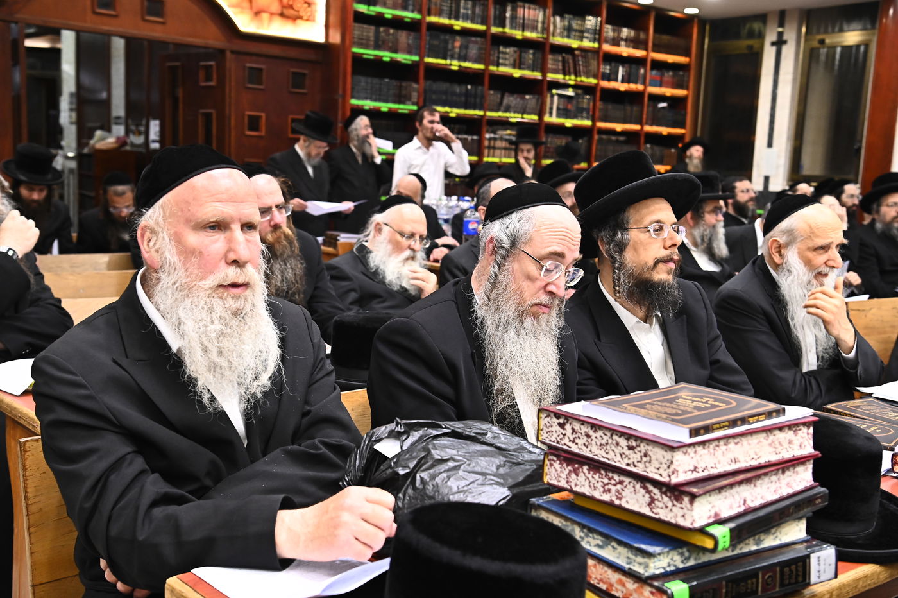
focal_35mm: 42
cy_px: 299
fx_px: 1047
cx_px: 449
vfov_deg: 31.9
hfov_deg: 46.4
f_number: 5
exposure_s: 1/200
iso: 2500
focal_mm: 42
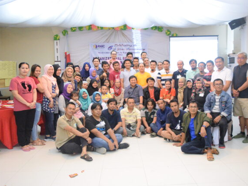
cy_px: 93
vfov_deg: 39.7
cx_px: 138
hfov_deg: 51.2
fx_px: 258
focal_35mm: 36
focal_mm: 22
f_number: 3.8
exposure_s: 1/60
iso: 6400
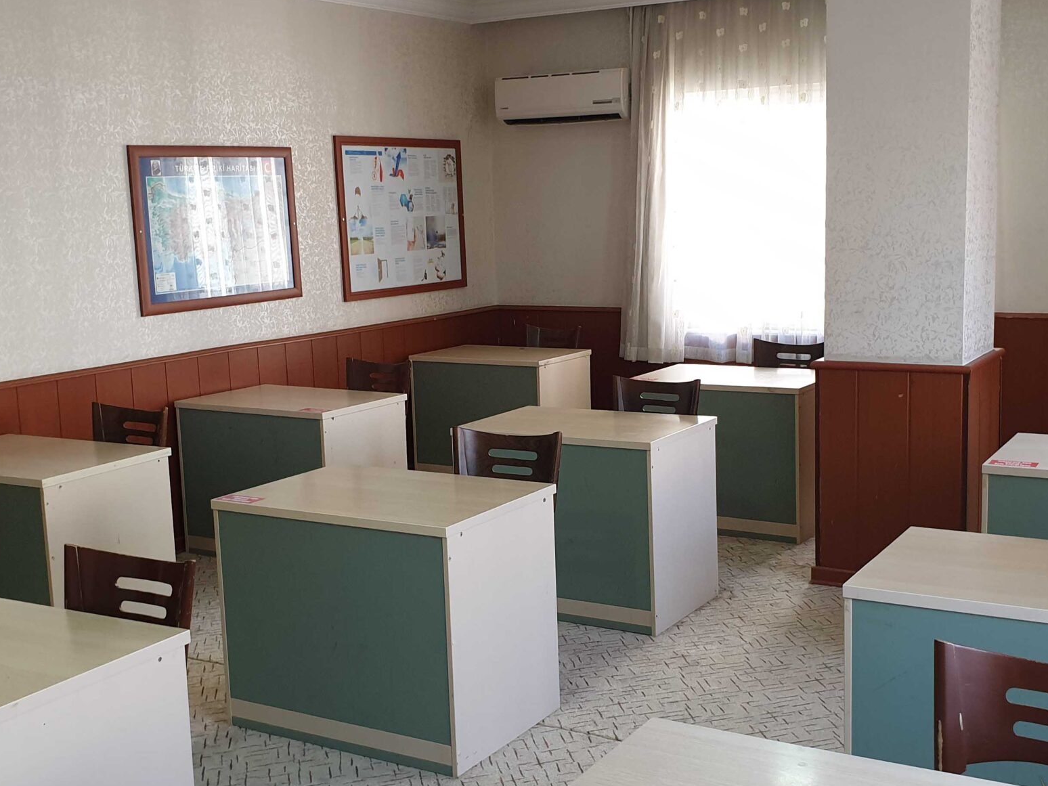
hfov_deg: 43.8
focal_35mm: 43
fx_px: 1302
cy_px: 403
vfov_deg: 33.6
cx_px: 564
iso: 250
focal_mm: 4.3
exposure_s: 1/30
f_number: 1.5
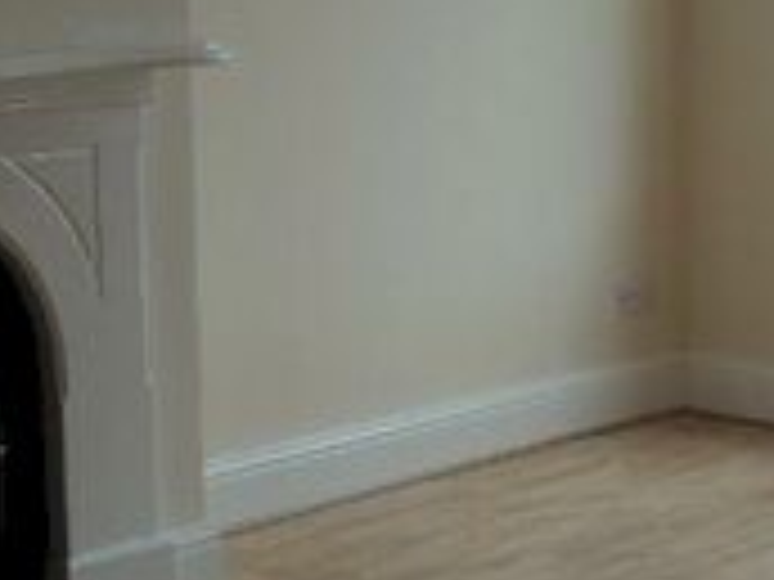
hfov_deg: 17.0
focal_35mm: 114
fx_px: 2549
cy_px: 434
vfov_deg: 13.0
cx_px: 702
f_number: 2
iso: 80
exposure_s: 1/250
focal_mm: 6
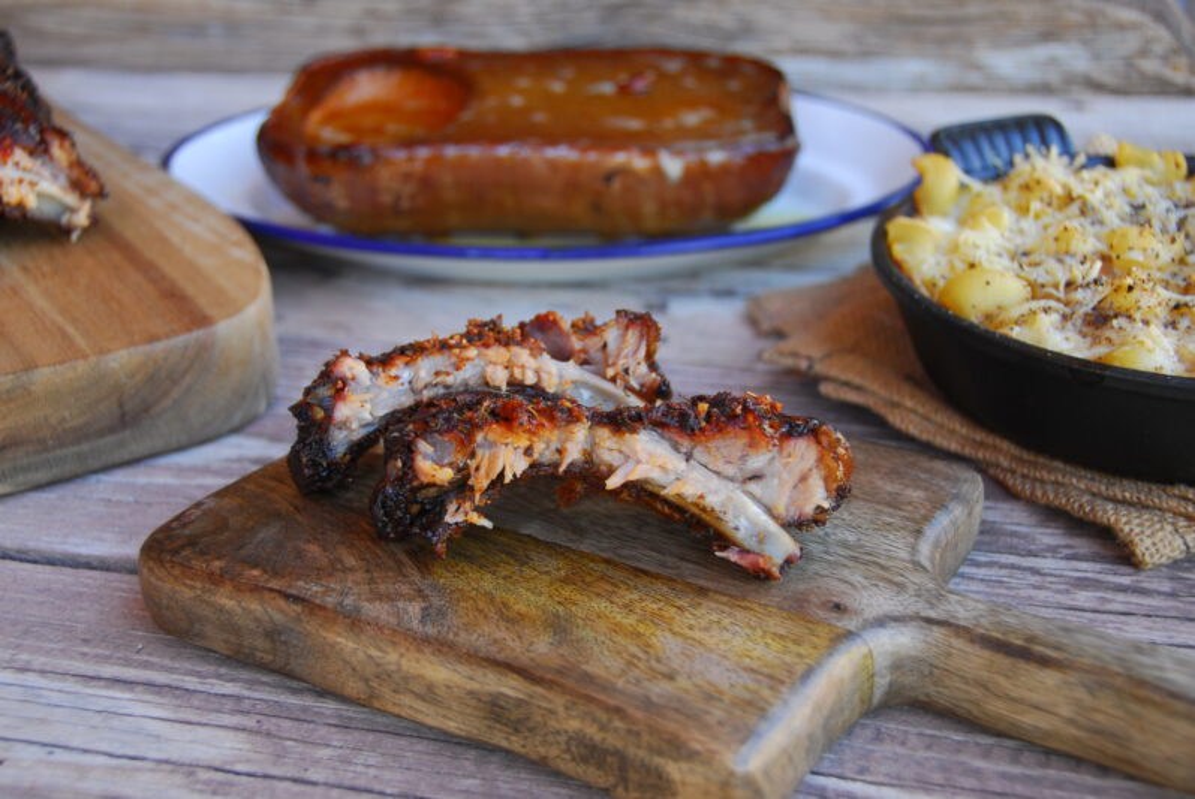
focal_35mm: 51
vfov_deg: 26.5
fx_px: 1695
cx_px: 598
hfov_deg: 38.8
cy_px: 400
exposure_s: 1/40
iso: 200
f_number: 4.5
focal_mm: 34
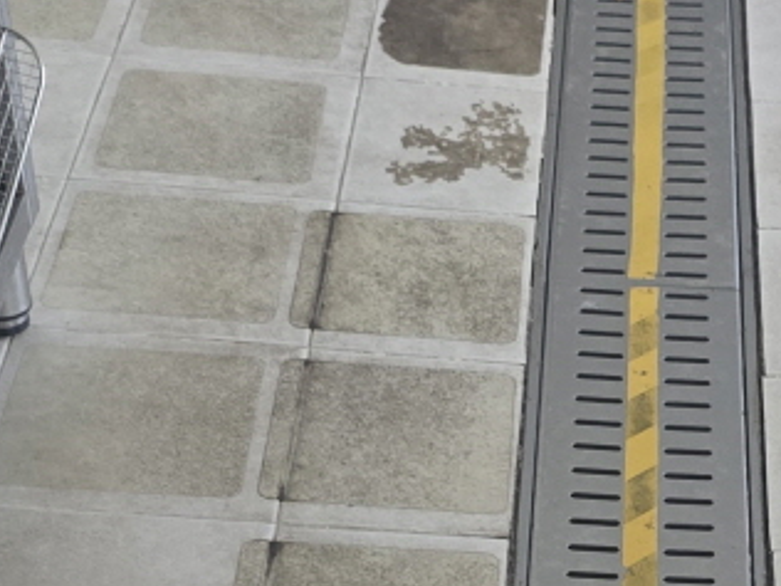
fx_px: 2301
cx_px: 744
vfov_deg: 13.8
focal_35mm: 102
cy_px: 809
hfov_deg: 18.8
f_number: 1.7
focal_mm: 6.3
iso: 640
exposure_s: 1/60
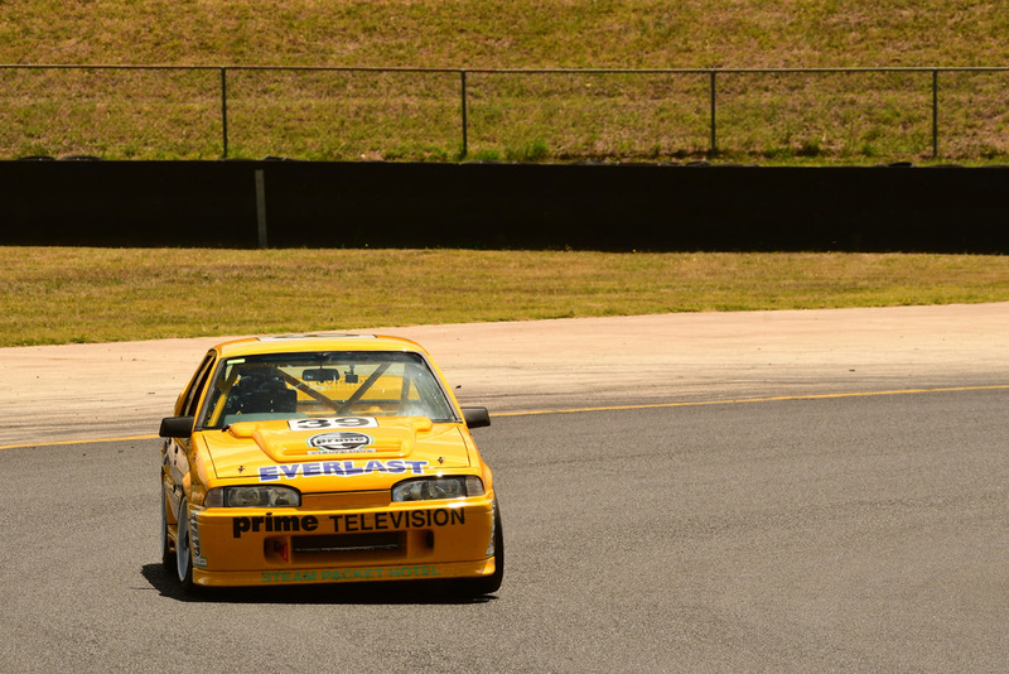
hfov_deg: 5.5
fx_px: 10514
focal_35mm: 375
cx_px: 504
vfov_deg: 3.7
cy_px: 337
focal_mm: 250
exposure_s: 1/640
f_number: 11
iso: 320
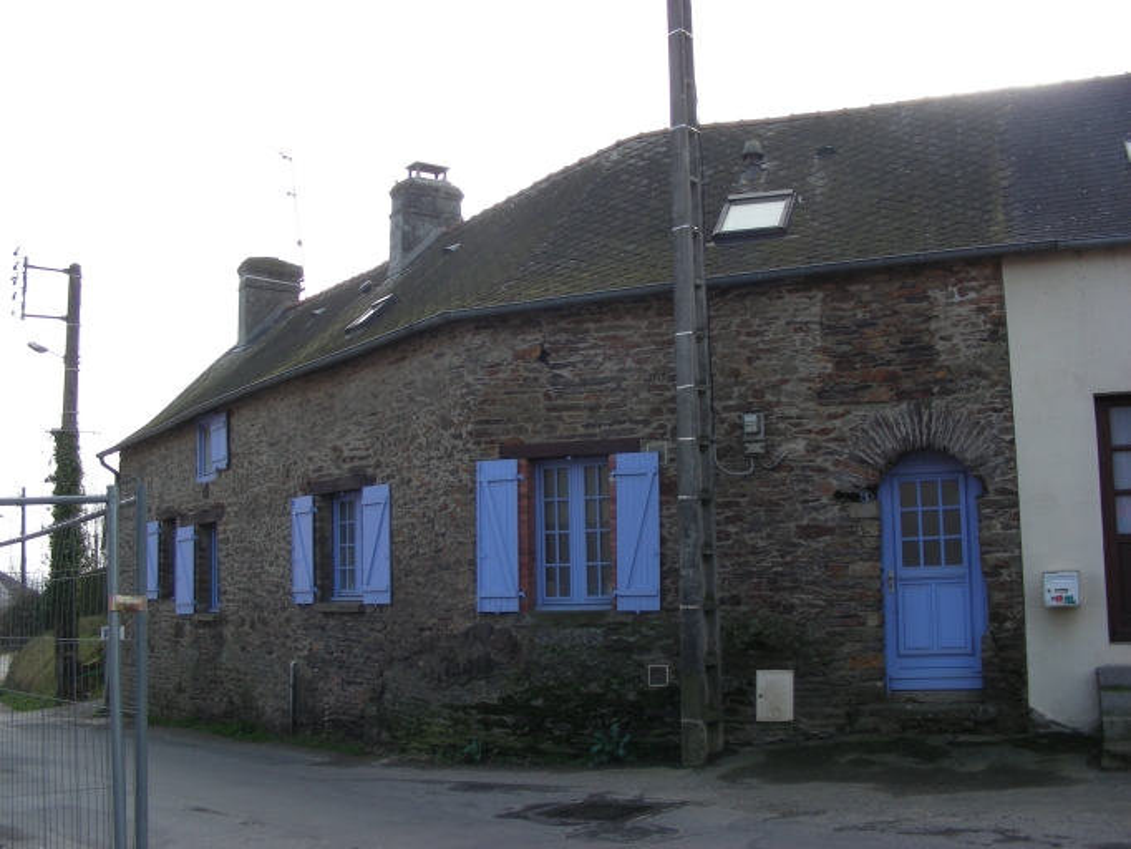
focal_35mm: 38
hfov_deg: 49.0
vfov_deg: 37.7
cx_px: 566
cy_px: 424
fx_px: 1242
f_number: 4
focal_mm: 6.3
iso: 50
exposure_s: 1/214
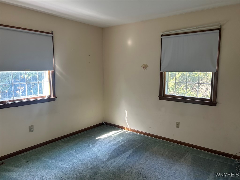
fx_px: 180
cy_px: 90
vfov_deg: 53.1
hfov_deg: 67.3
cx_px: 120
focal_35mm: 26
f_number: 1.5
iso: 100
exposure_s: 1/60
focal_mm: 5.7
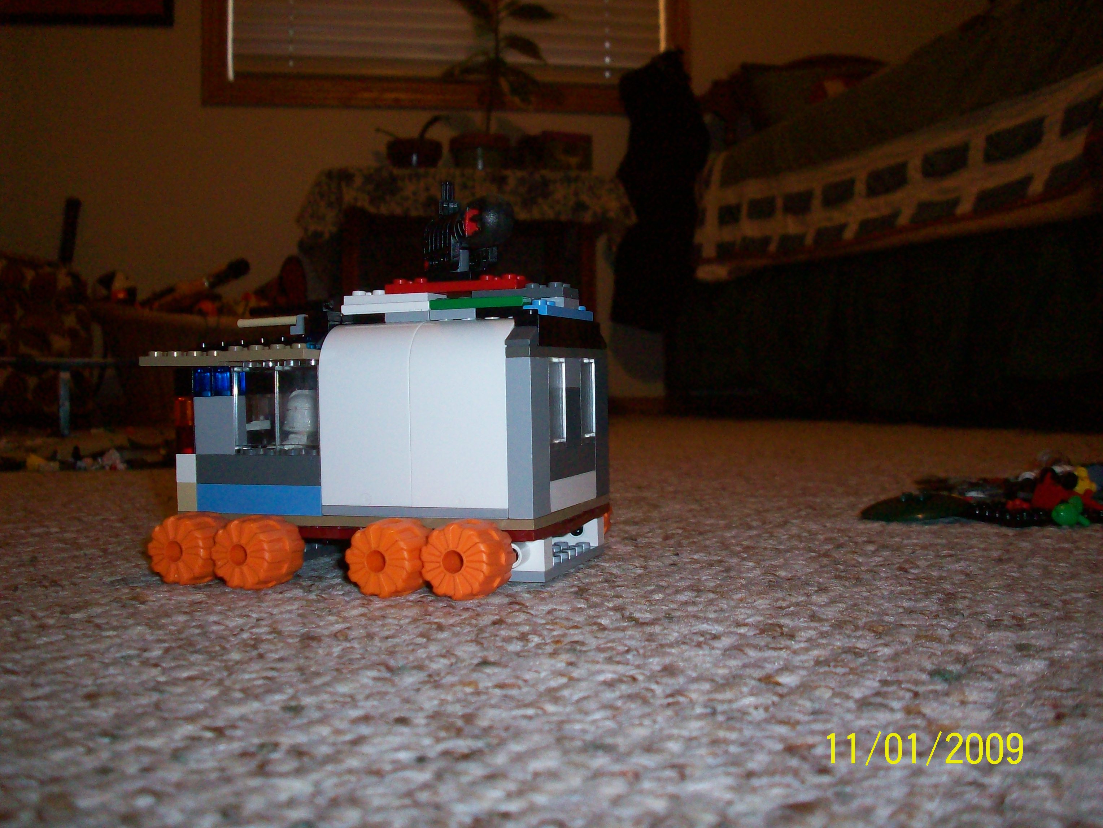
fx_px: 1179
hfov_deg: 50.1
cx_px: 552
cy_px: 414
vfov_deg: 38.7
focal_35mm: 37
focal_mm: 6.2
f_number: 2.8
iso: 160
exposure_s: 1/64
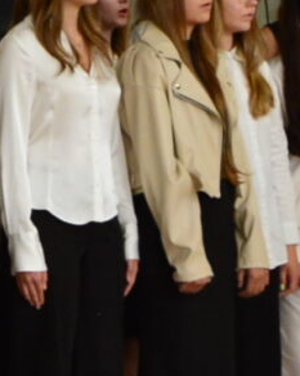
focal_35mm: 272
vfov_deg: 7.1
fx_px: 3024
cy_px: 202
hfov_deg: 5.2
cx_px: -770
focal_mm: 22
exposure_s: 1/25
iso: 640
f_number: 3.8
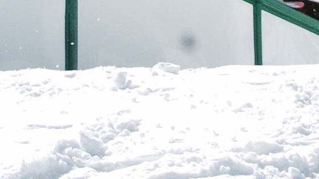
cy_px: -167
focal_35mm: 179
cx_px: 264
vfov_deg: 6.6
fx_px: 1515
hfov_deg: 12.0
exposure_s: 1/1000
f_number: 8
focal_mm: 26
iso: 250
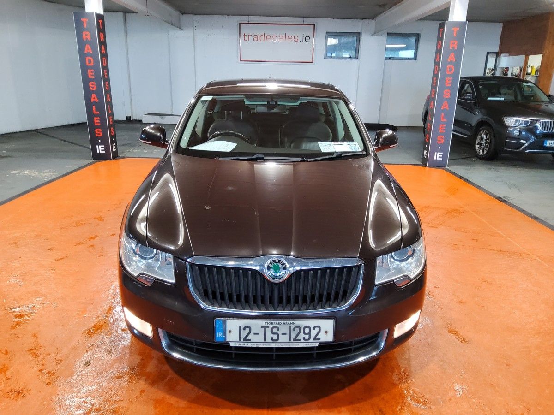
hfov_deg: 67.3
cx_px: 277
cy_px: 208
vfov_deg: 53.1
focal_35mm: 26
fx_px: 416
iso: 320
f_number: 2
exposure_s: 1/50
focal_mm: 3.08
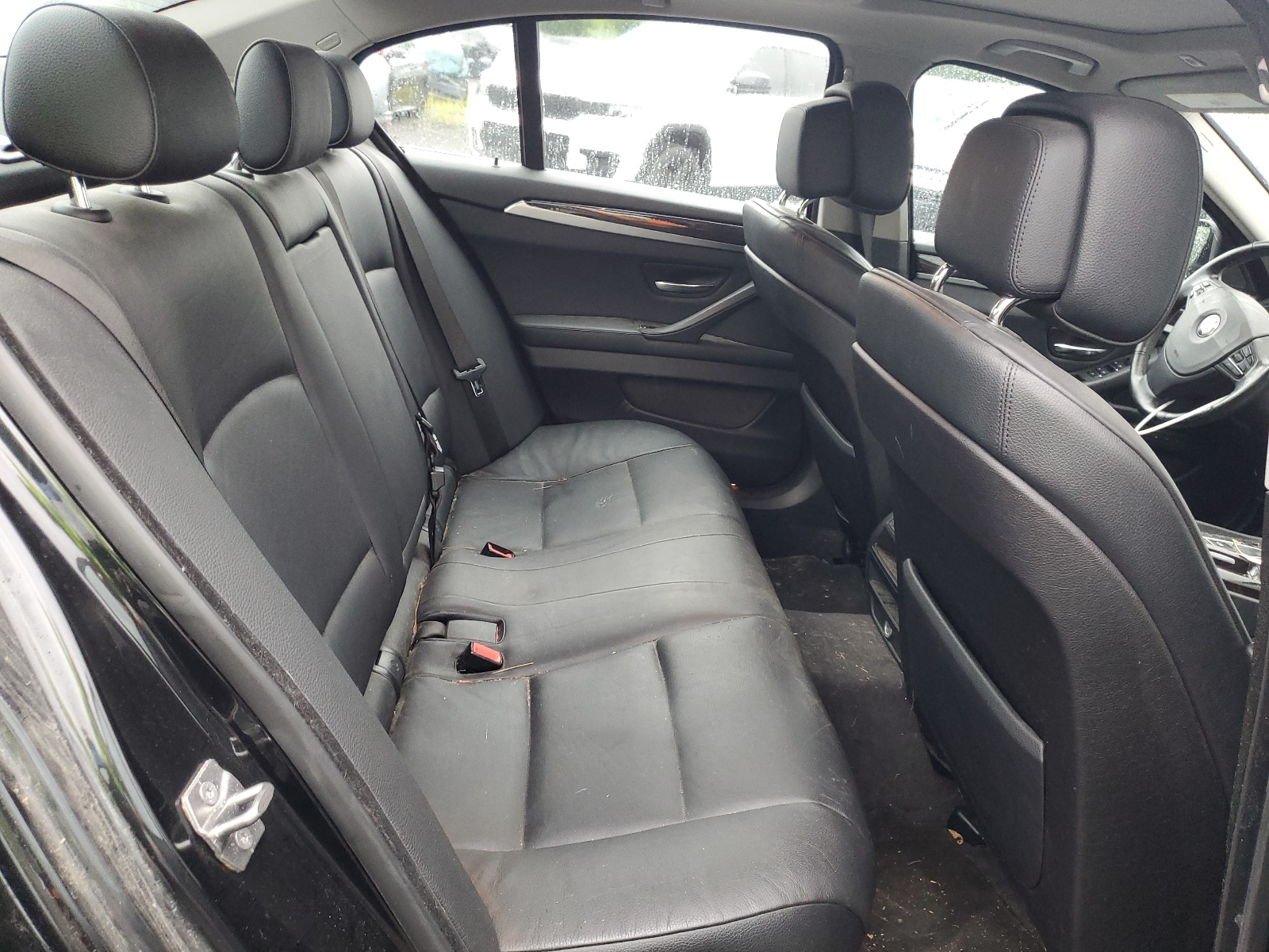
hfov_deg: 67.3
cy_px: 476
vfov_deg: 53.1
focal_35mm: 26
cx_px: 634
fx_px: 953
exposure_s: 1/60.2
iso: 146
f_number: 1.5
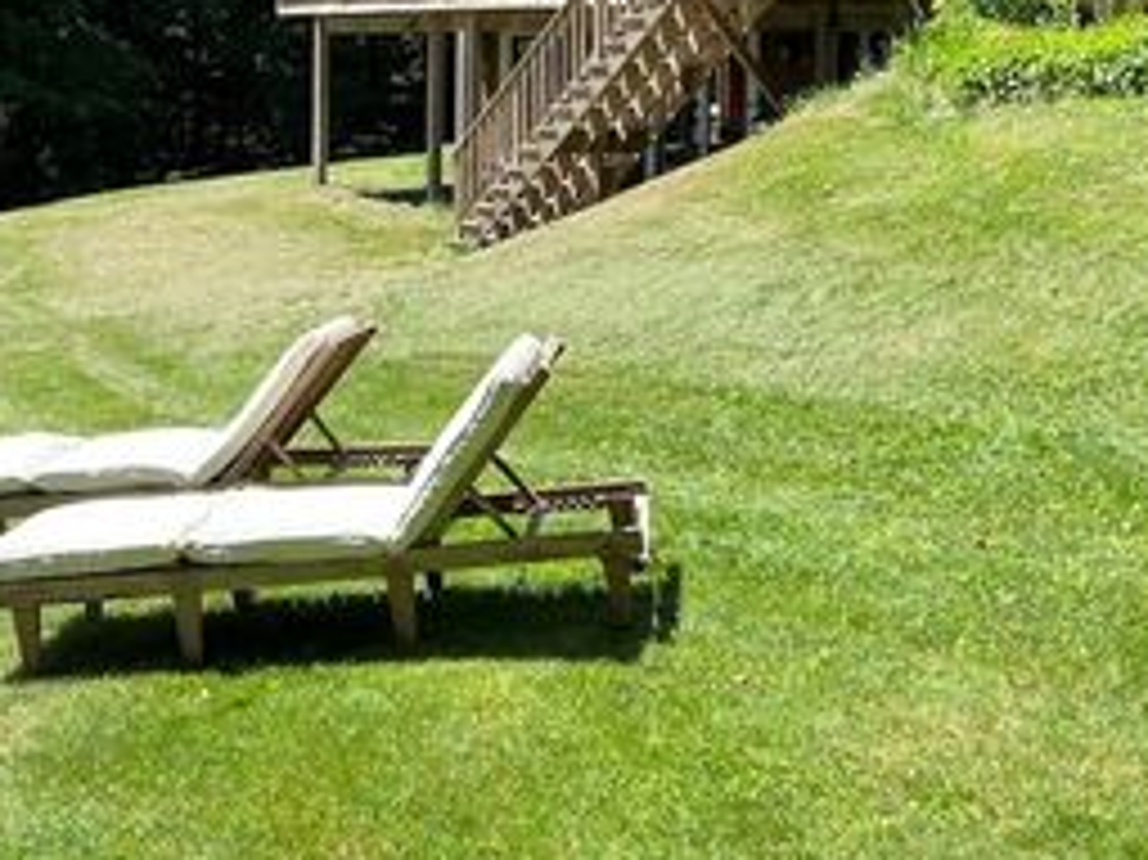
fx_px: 1691
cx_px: 396
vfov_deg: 27.1
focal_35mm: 51
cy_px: 25
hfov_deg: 37.2
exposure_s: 1/1431
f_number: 1.5
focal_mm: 5.7
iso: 50
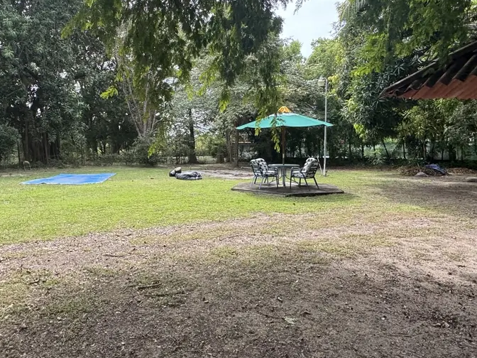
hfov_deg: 68.8
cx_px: 193
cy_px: 153
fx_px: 344
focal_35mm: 25
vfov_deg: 54.7
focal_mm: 2.22
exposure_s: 1/261
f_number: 2.2
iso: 40
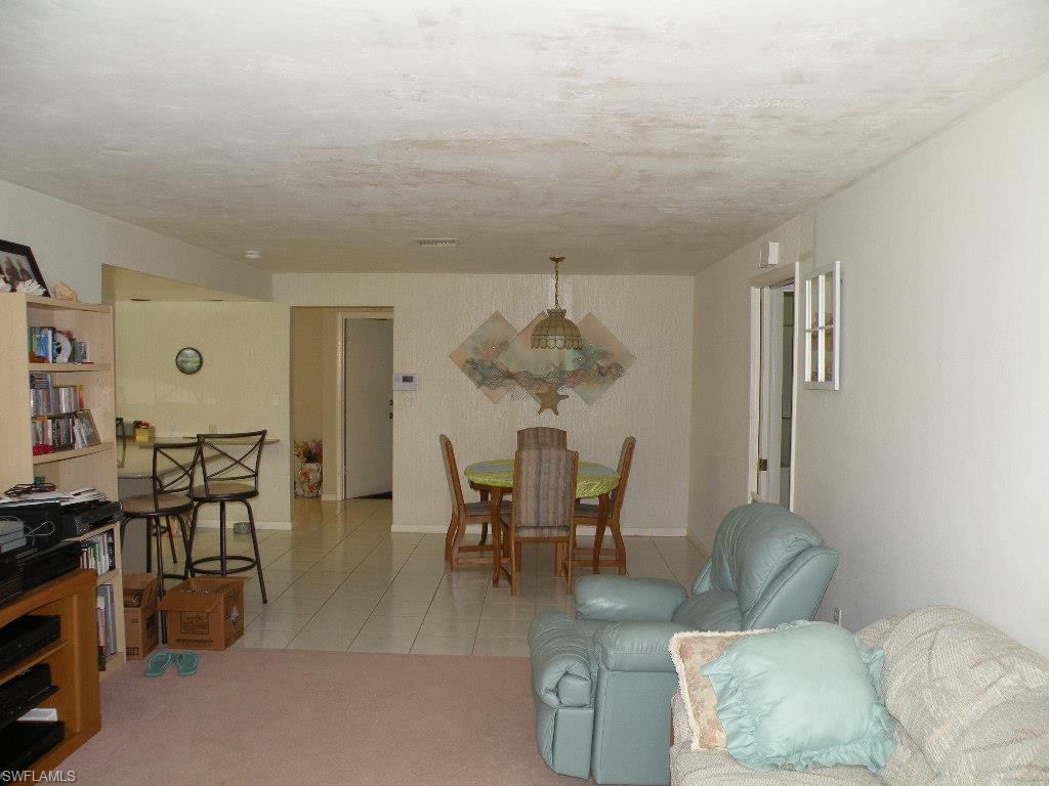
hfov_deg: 65.3
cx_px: 524
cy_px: 393
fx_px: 818
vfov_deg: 51.4
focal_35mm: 27
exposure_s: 1/41.1
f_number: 2.8
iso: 93
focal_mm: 4.7
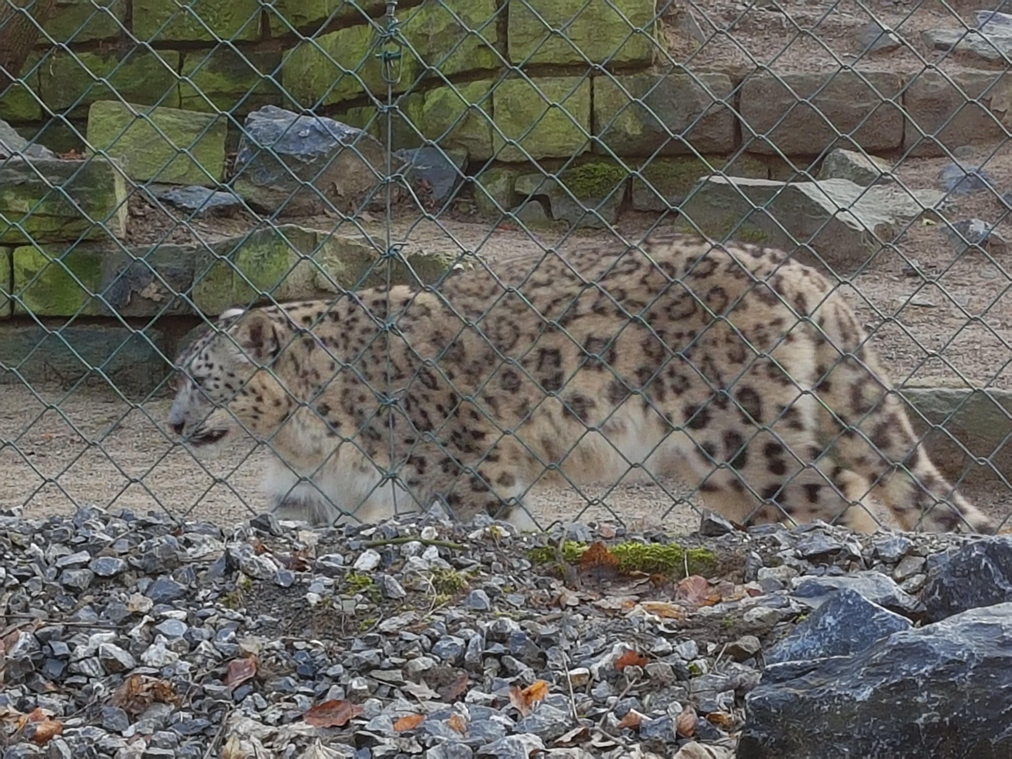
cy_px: 380
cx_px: 506
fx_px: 760
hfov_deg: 67.3
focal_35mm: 26
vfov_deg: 53.1
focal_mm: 4.2
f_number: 1.7
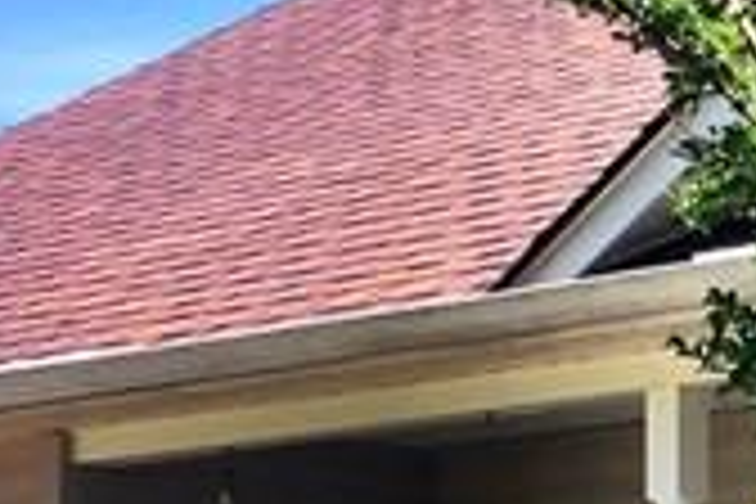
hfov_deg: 10.6
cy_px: 918
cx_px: 1314
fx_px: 3864
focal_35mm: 184
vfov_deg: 7.2
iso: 32
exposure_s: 1/573
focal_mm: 4.15
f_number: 2.2
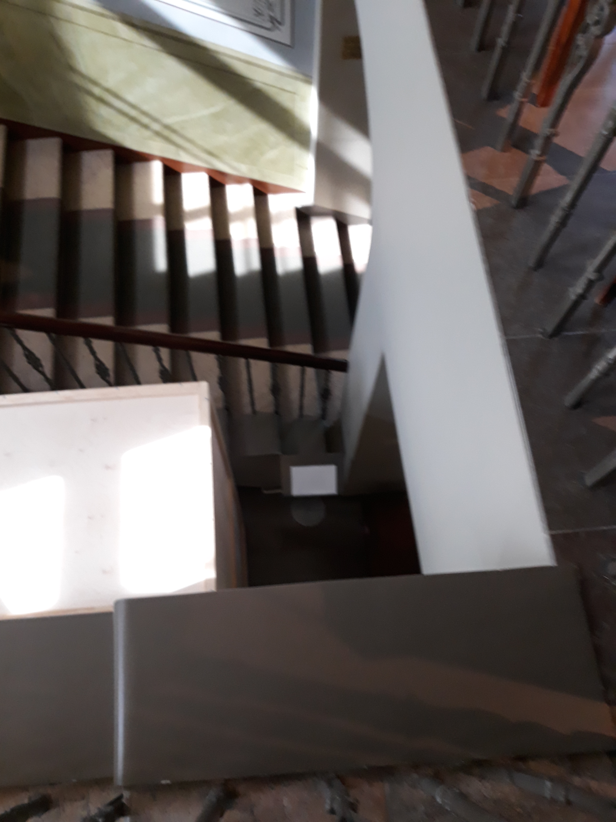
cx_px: 308
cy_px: 411
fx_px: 641
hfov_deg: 51.4
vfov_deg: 65.3
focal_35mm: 27
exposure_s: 1/50
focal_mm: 3.71
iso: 250
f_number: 1.7
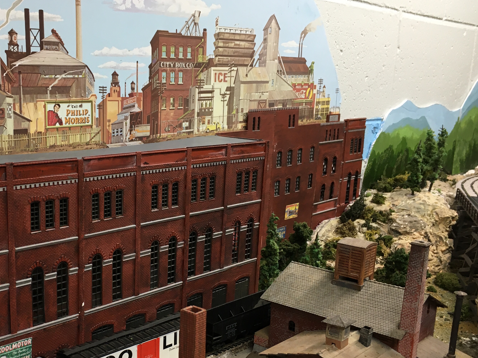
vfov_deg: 32.7
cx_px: 140
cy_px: 224
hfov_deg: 42.1
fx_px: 608
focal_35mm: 44
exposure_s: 1/30
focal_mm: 4.15
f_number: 2.2
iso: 50
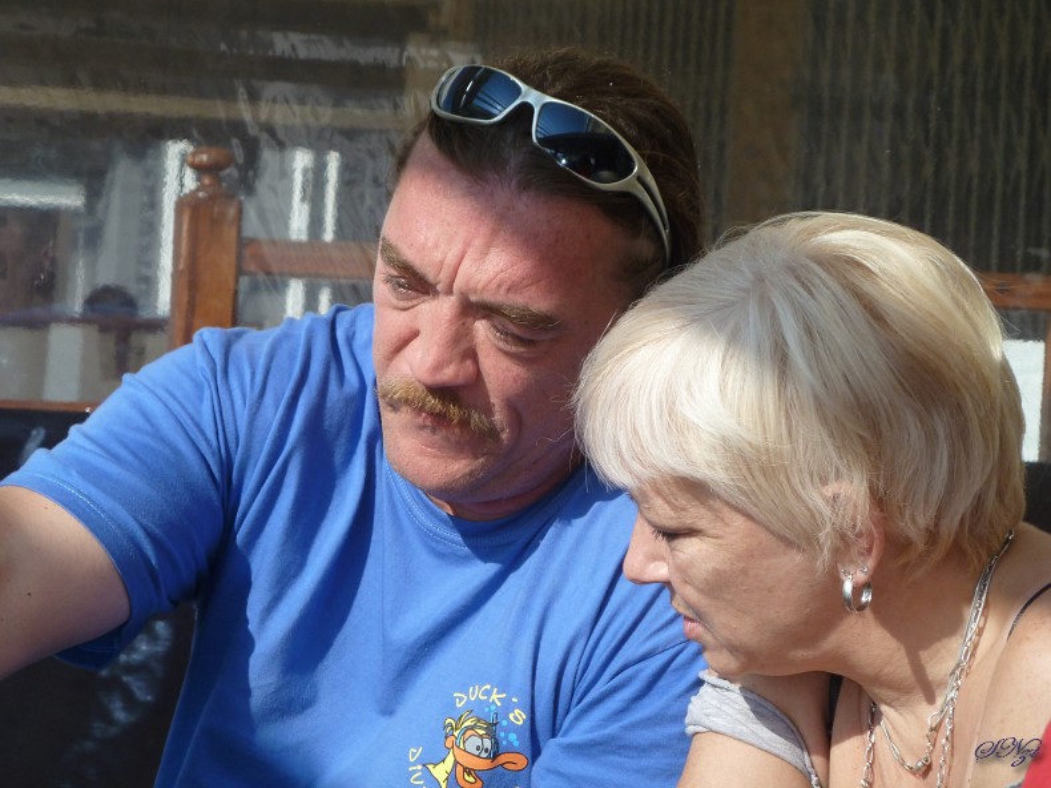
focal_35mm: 147
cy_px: 394
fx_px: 4462
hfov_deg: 13.4
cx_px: 526
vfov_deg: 10.1
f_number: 4.5
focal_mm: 24.1
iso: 100
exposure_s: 1/640
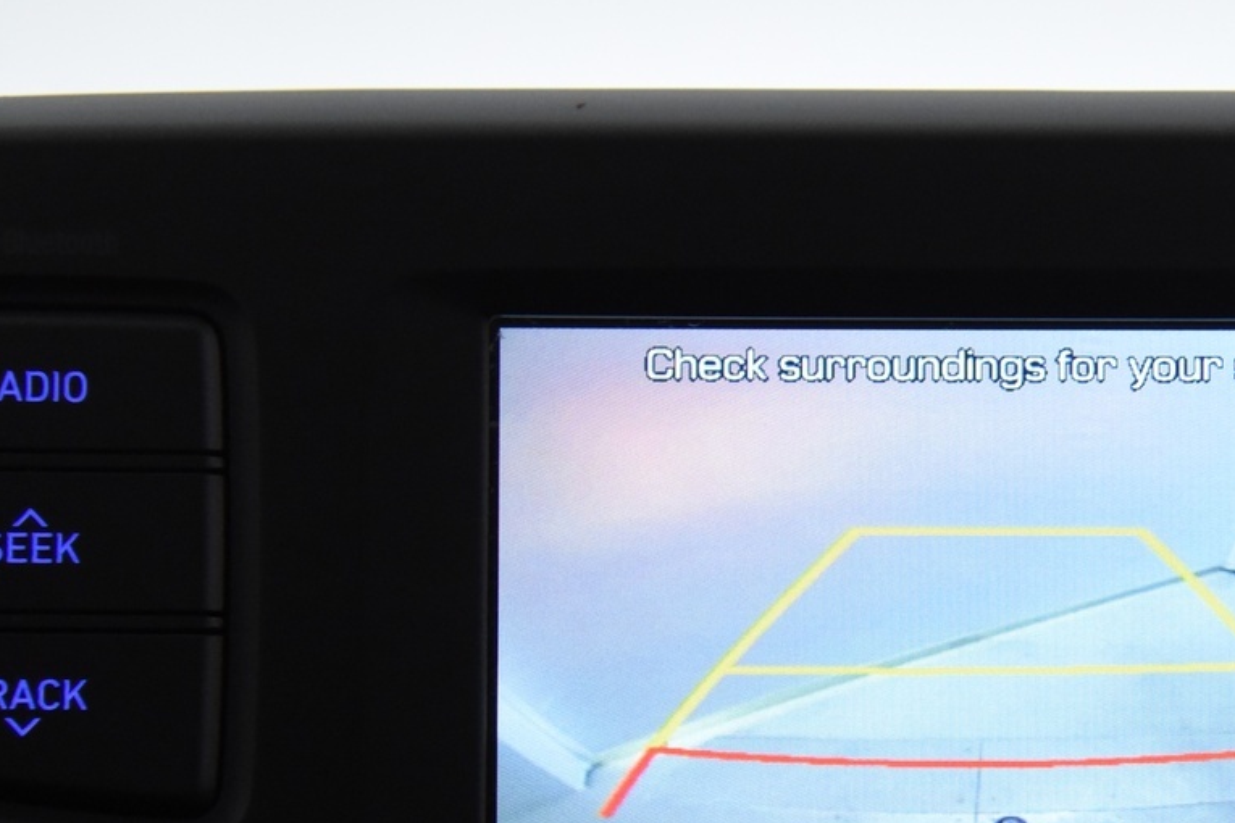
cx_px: 1012
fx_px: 3773
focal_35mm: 110
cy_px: 655
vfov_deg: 12.4
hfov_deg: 18.4
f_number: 4
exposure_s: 1/125
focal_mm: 52
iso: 4000
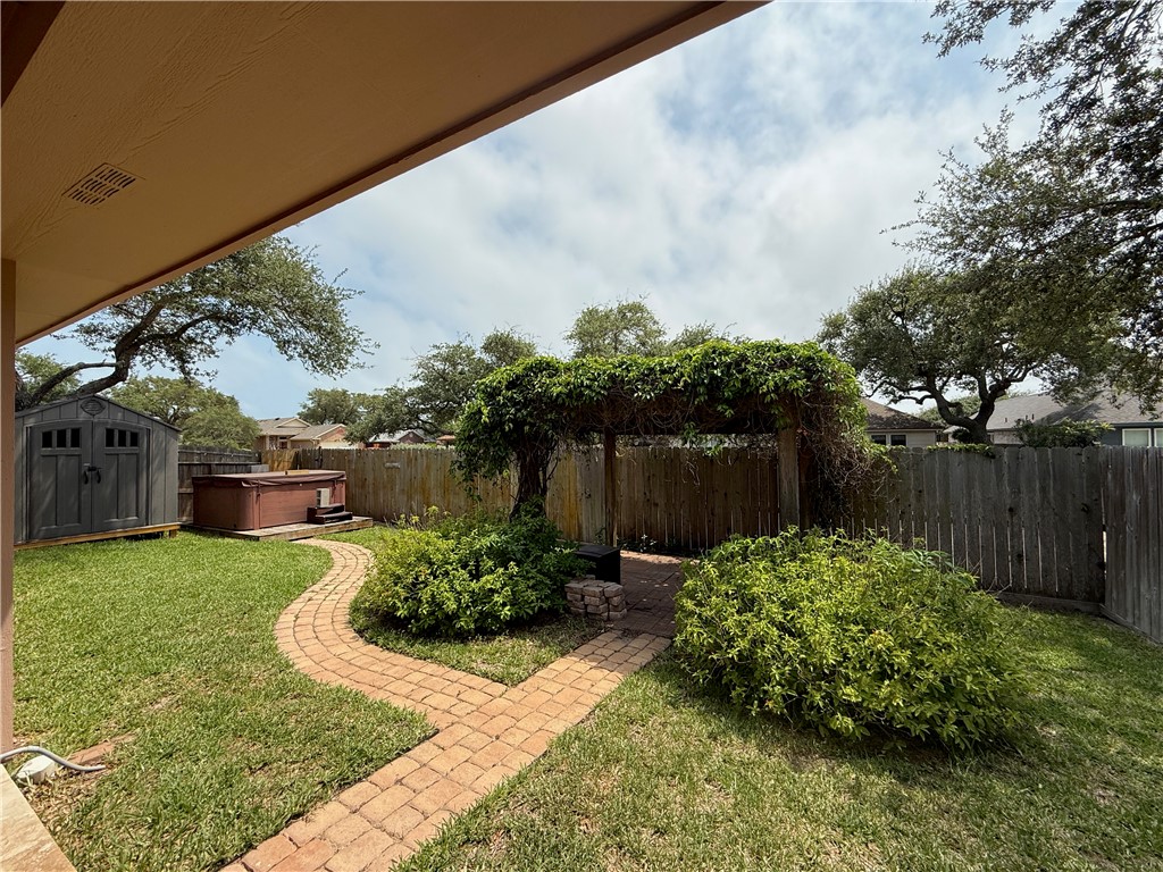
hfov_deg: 102.1
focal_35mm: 14
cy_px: 436
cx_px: 582
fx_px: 470
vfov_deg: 85.7
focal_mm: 2.22
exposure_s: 1/2320
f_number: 2.2
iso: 50
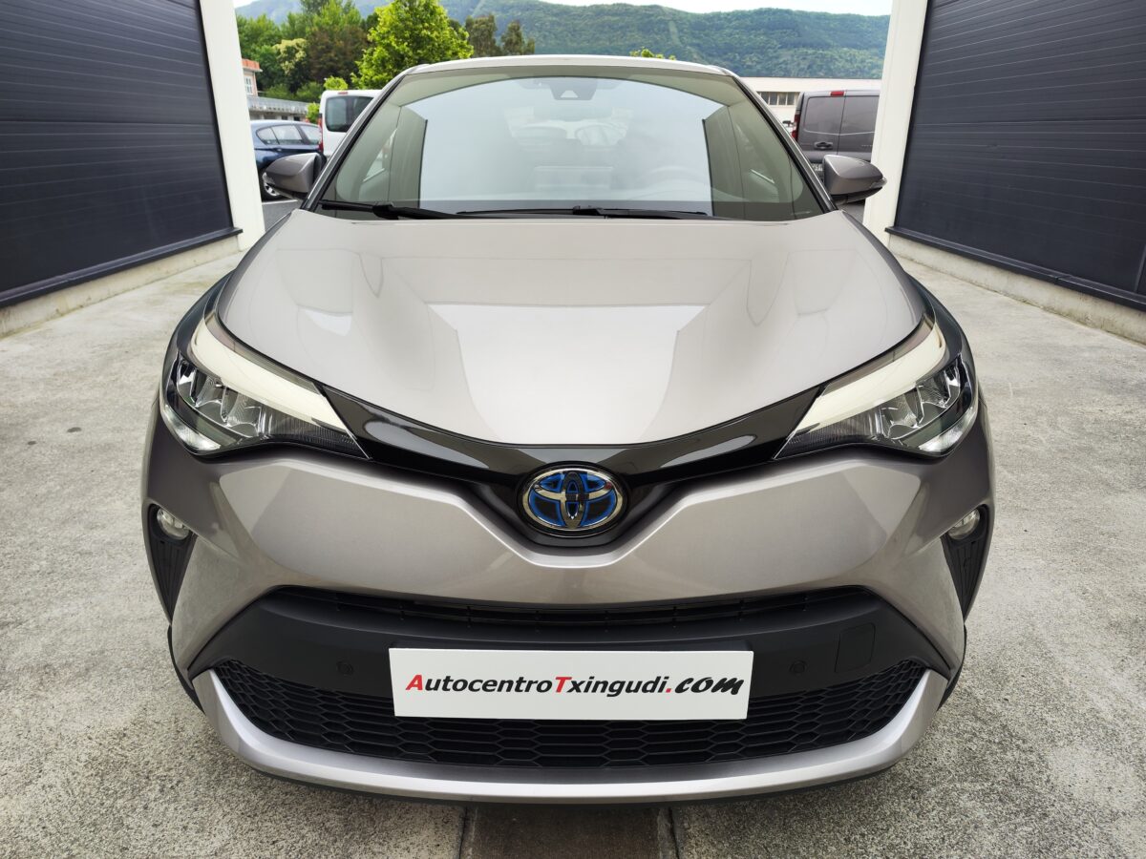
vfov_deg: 58.9
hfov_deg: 73.9
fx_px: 761
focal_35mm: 23
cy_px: 430
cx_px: 573
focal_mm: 7.01
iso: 50
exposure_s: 1/185
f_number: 1.69
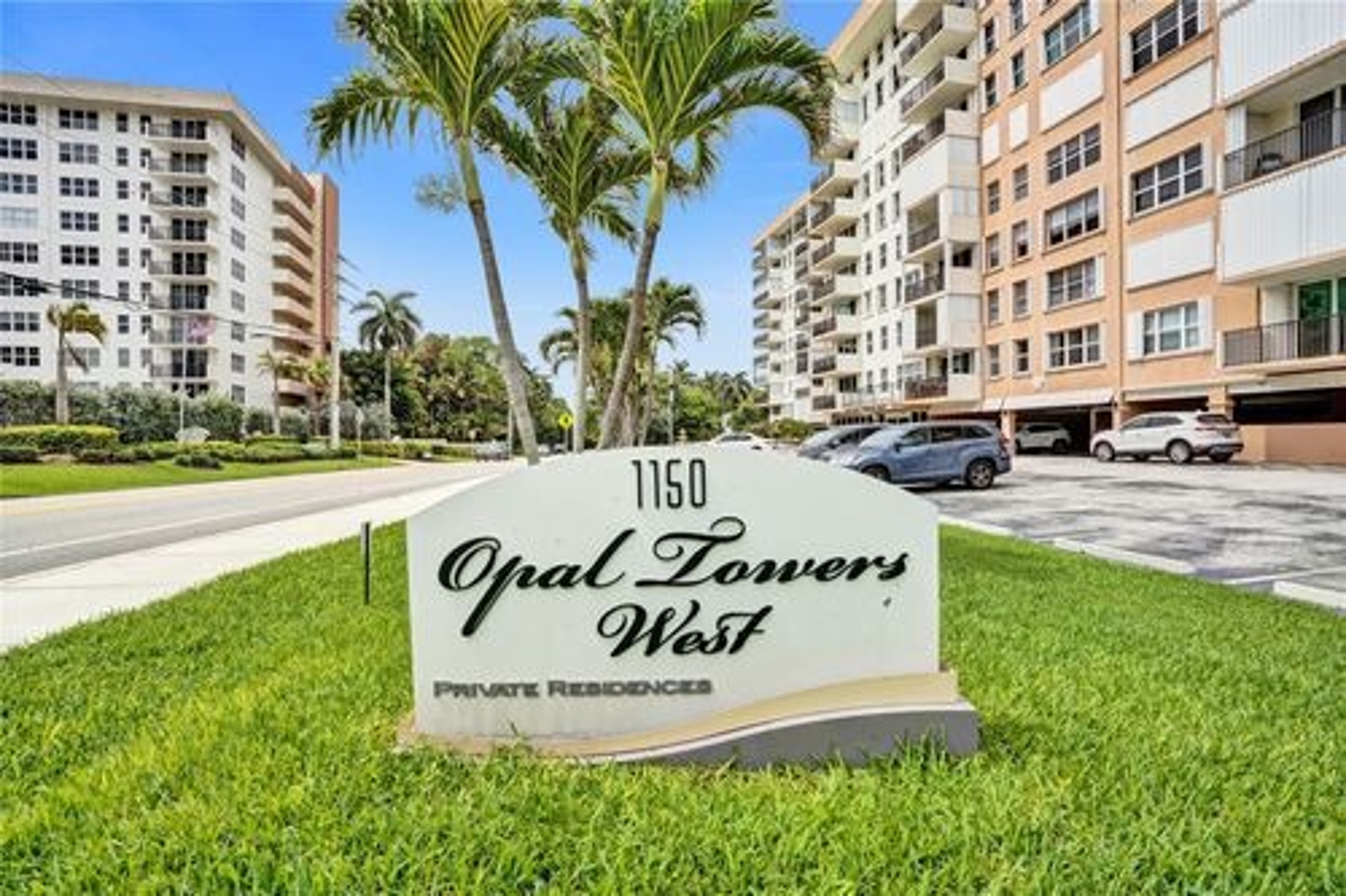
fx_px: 635
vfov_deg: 70.4
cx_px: 673
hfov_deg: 93.3
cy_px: 448
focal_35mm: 17
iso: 800
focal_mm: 17
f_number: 20
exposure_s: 1/500
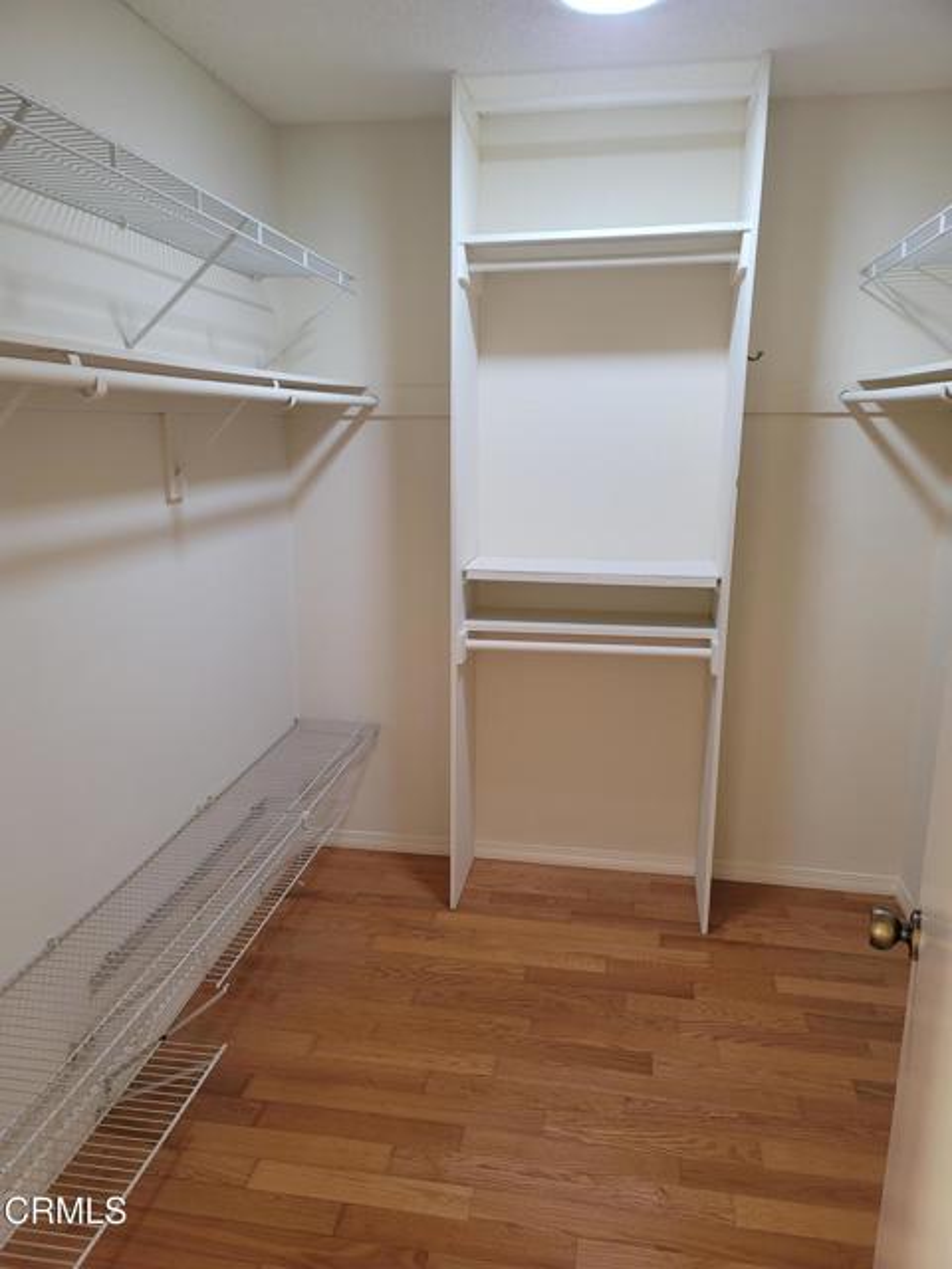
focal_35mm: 25
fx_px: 917
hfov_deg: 54.9
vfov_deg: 69.4
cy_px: 634
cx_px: 476
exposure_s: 1/40
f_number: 1.8
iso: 200
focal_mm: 7
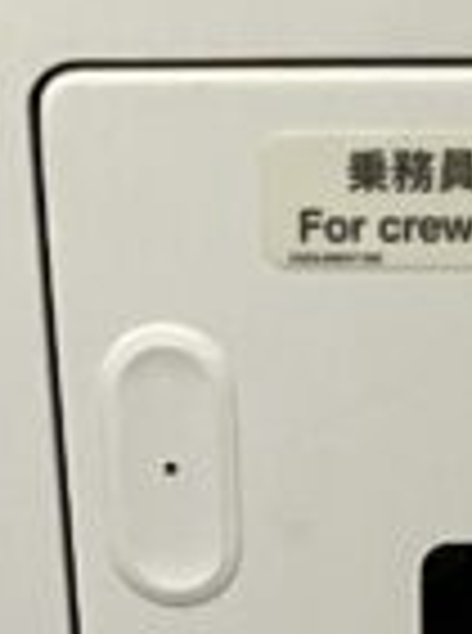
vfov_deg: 8.3
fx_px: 3726
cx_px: 355
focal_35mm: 204
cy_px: 1893
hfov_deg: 7.2
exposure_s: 1/52
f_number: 1.8
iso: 250
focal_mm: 3.99
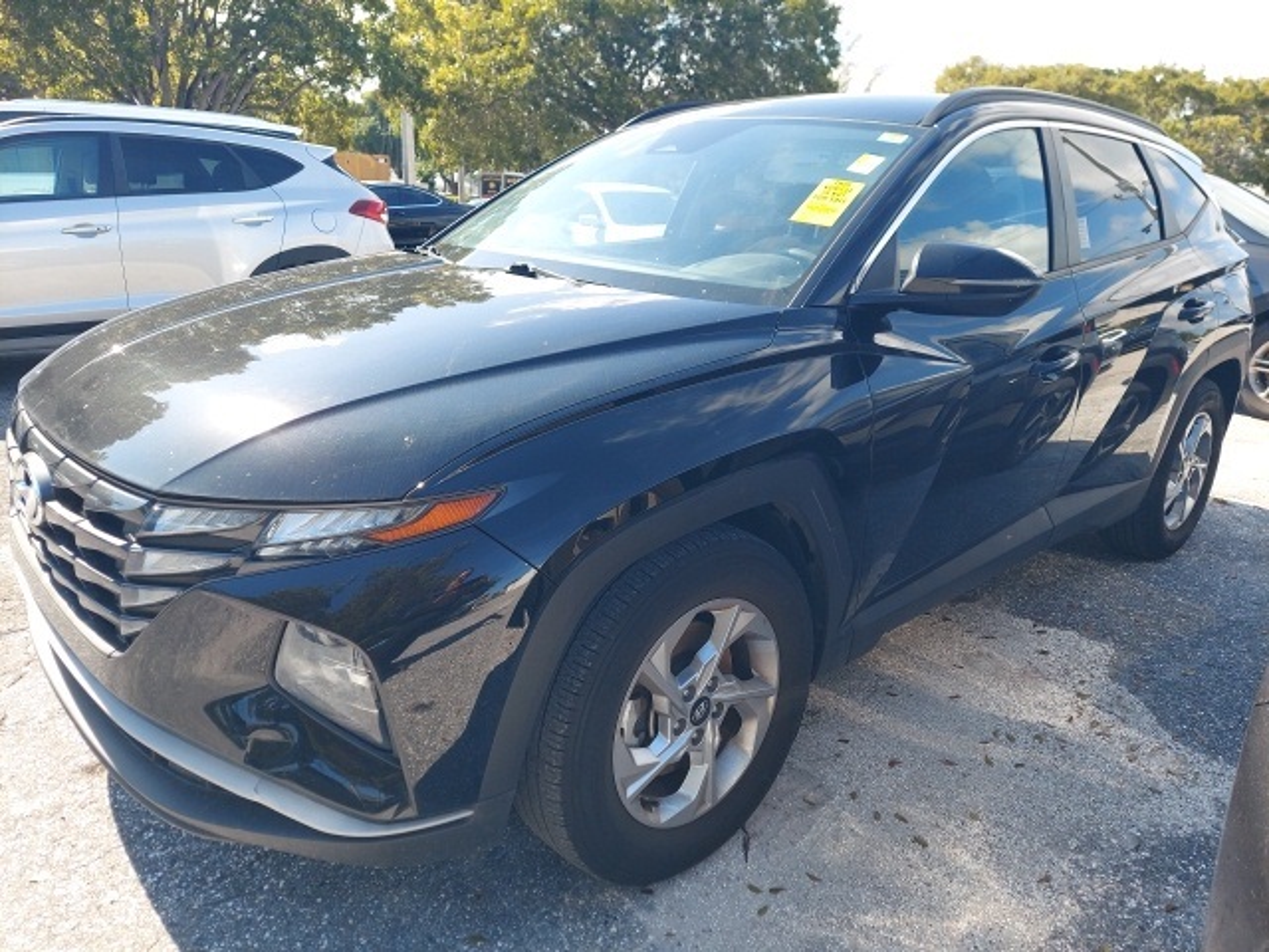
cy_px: 476
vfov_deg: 56.8
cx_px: 634
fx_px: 880
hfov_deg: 71.6
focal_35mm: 24
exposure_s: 1/398
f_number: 1.8
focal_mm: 5.23
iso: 50
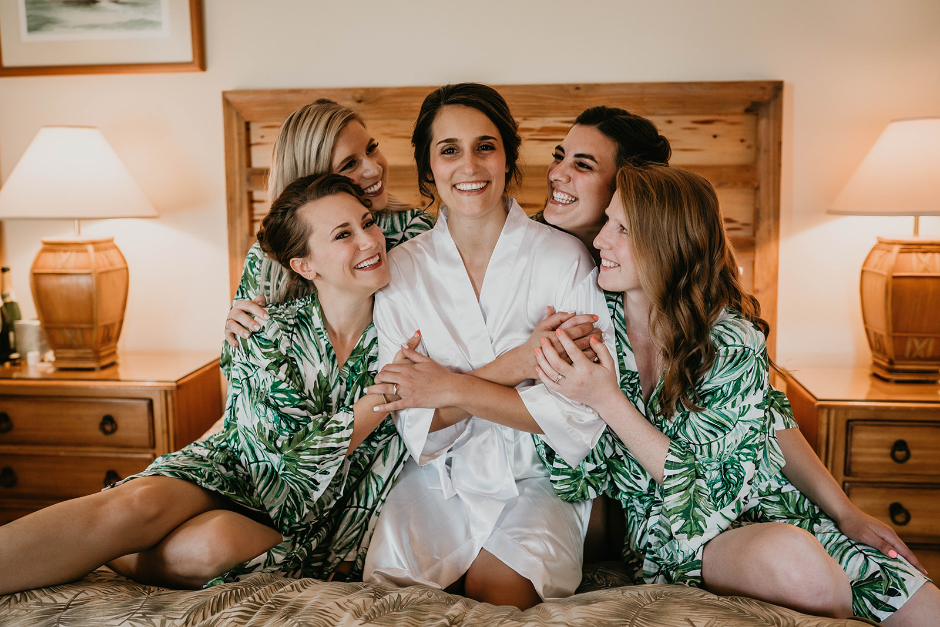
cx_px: 470
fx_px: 914
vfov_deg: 37.9
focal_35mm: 35
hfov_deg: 54.4
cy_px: 314
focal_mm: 35
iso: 400
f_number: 2.8
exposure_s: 1/100
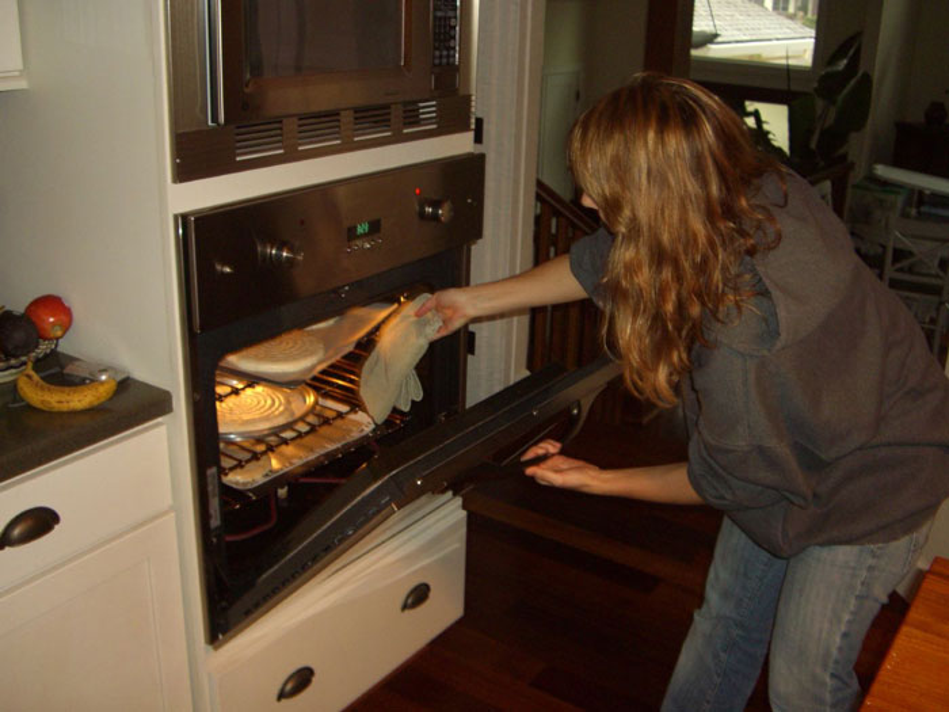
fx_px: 1042
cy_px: 356
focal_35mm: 38
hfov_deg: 49.0
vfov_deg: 37.7
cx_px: 474
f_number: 2.8
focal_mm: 7.9
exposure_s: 1/30
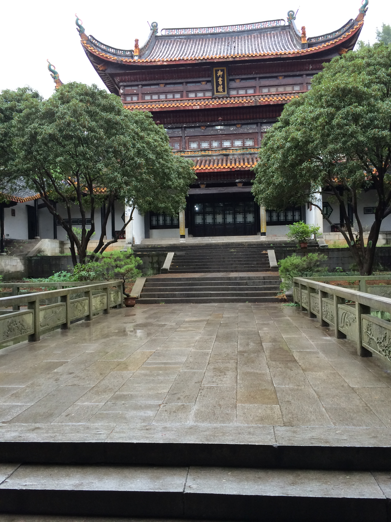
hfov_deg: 46.8
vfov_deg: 60.0
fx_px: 452
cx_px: 196
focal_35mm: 30
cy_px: 261
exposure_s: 1/30
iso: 40
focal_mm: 4.12
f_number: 2.2
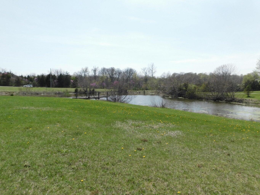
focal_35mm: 23
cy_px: 98
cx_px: 130
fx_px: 173
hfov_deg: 73.9
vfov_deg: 58.9
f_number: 6
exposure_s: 1/500
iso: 125
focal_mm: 4
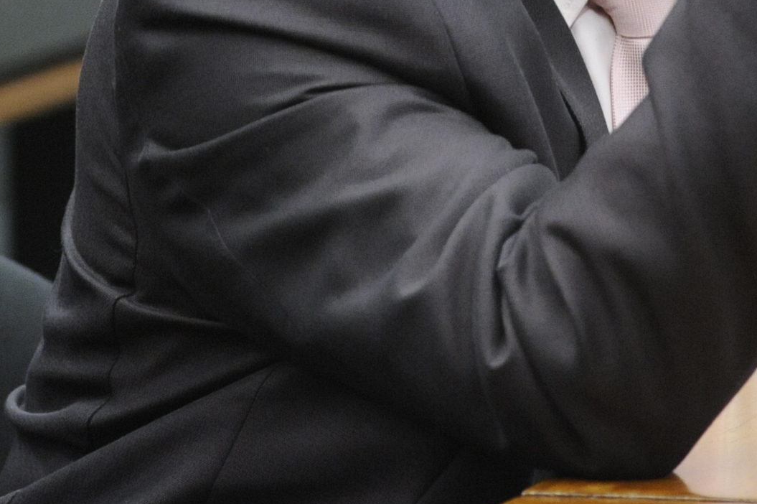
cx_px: 568
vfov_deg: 2.9
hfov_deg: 4.4
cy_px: -82
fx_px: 9834
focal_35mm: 468
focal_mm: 155
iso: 3200
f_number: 6.3
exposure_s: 1/160
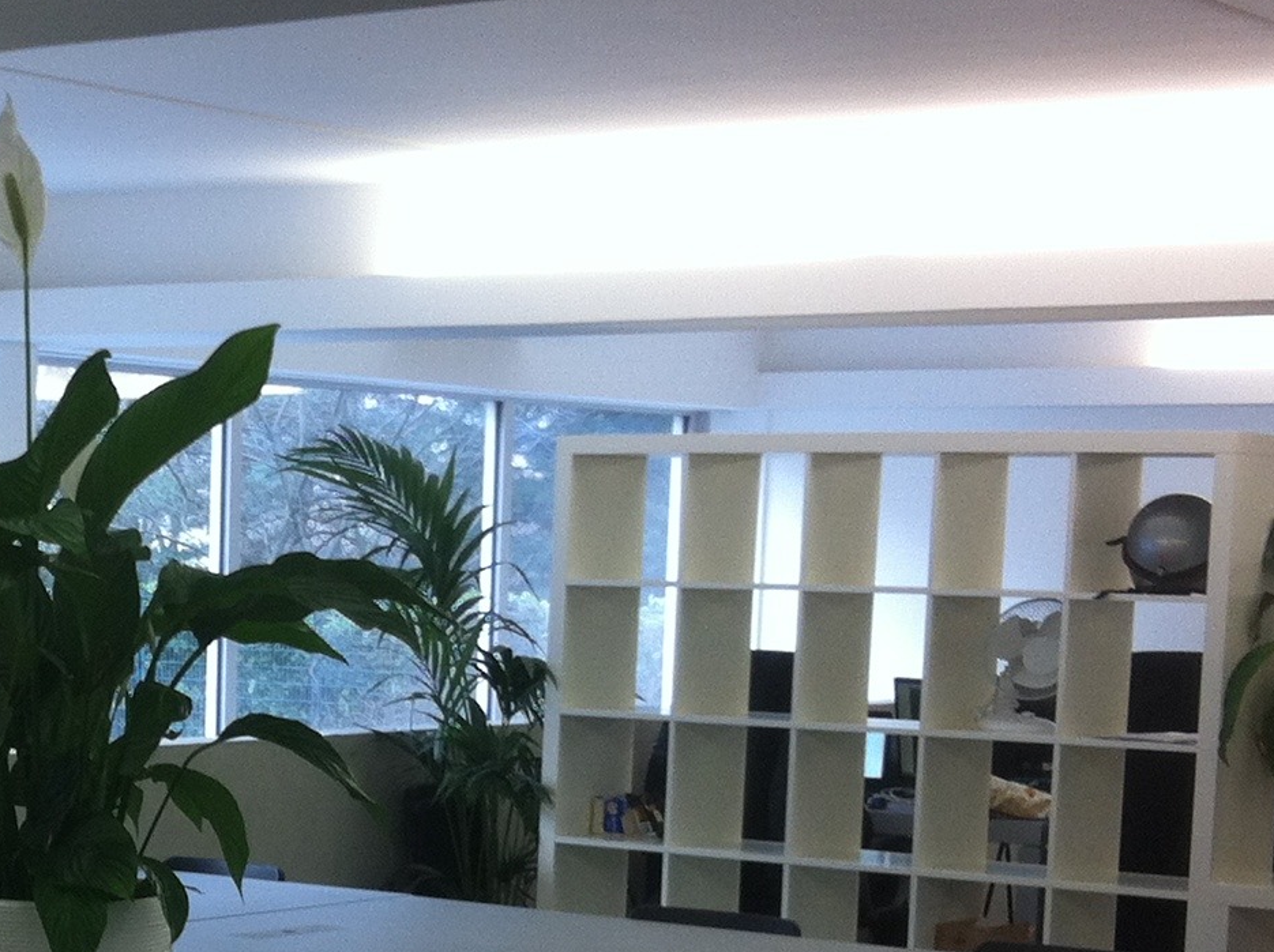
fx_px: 3566
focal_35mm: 97
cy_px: 823
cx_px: 40
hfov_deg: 19.7
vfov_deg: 15.1
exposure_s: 1/20
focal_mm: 3.85
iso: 80
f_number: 2.8
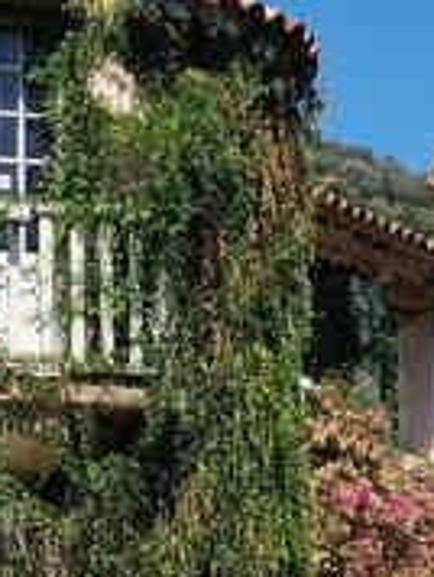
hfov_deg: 8.5
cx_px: 272
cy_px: 428
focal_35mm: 175
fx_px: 2918
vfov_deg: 11.3
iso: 50
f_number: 1.8
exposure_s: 1/1815
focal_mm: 5.58
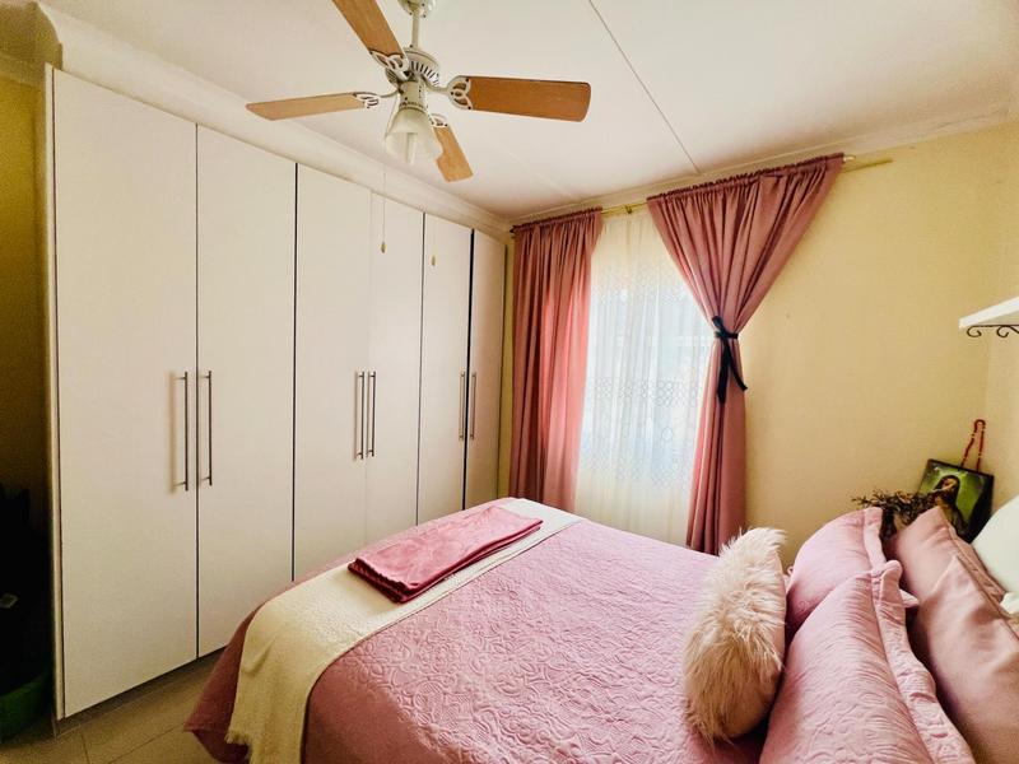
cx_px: 510
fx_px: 383
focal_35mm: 13
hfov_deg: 106.2
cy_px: 382
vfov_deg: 89.9
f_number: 1.8
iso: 64
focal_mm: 1.57
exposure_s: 1/99
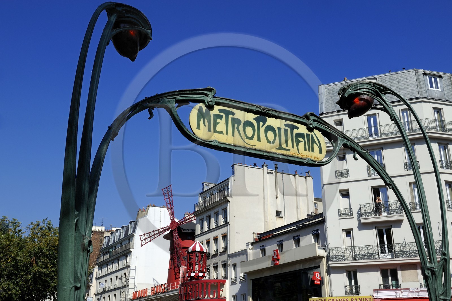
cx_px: 226
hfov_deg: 54.4
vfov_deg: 37.8
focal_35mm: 35
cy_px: 150
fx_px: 439
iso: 200
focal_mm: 35
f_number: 16
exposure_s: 1/200
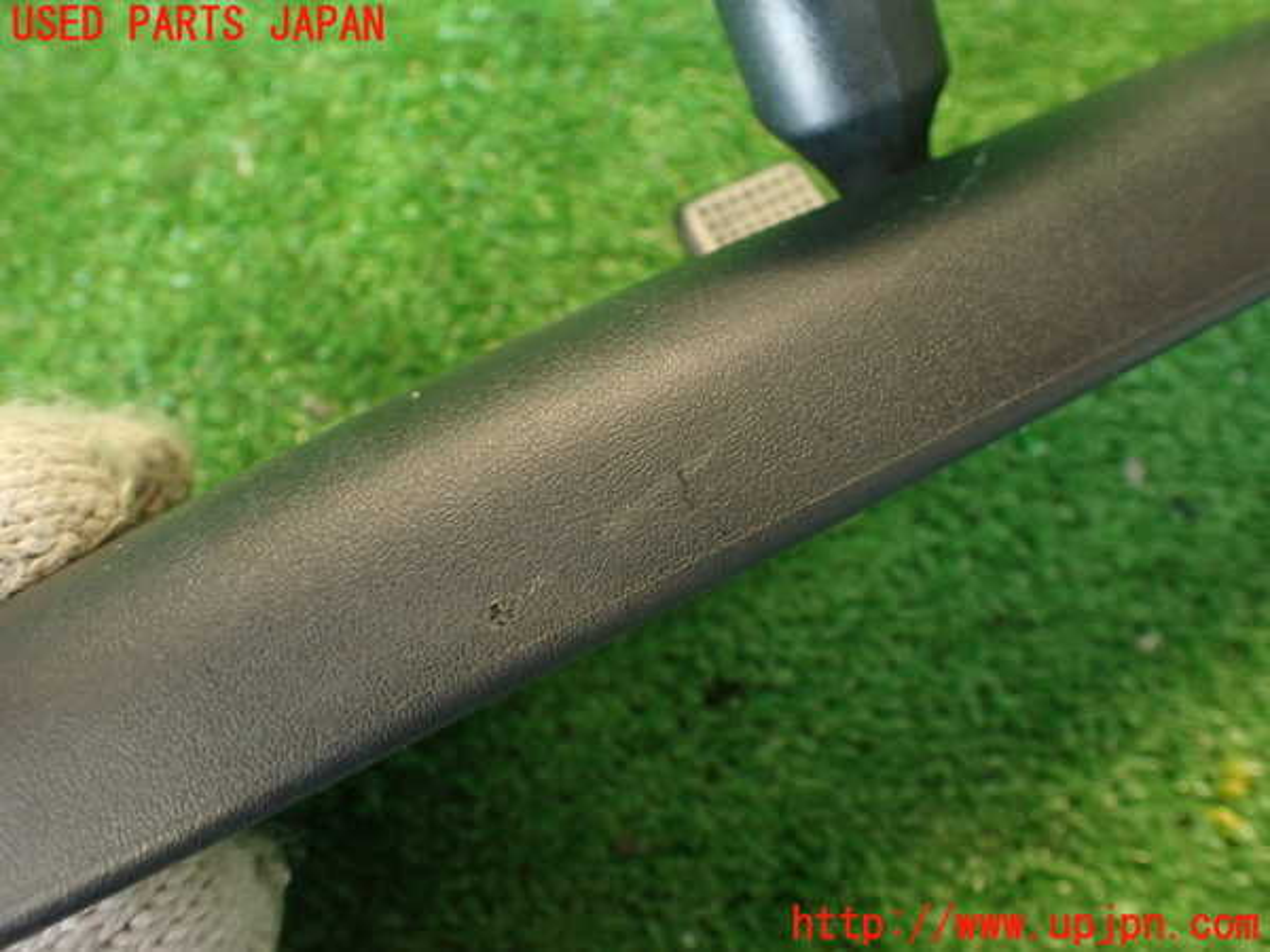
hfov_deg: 60.0
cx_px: 635
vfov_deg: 46.8
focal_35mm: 30
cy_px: 476
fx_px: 1101
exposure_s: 1/30
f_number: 2.3
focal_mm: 5.4
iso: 400
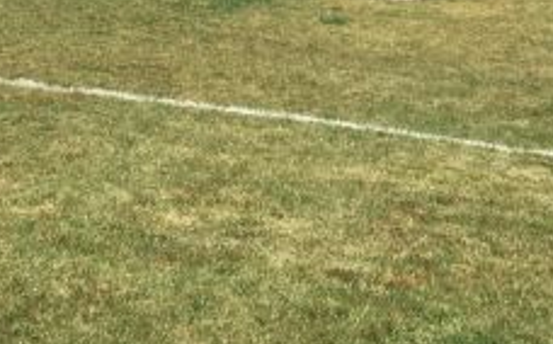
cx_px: 188
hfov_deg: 23.0
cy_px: -145
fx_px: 1355
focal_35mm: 90
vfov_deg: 13.7
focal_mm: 4.15
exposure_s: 1/1709
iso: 25
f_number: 2.2
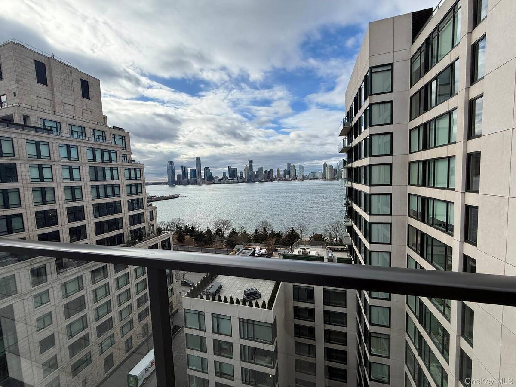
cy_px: 194
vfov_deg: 85.7
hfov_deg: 102.1
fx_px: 209
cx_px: 258
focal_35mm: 14
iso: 50
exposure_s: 1/2237
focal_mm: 2.22
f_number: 2.2
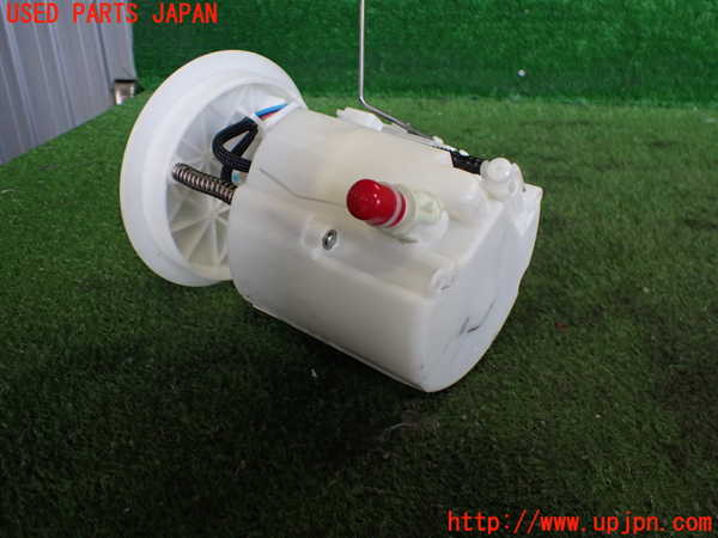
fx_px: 622
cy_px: 269
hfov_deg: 60.0
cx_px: 359
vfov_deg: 46.8
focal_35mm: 30
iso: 250
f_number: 2.3
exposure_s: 1/125
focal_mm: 5.4
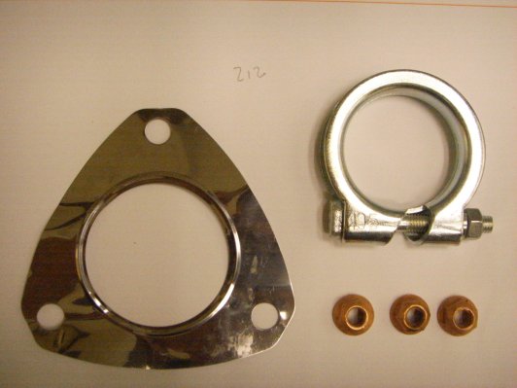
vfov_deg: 36.8
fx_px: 582
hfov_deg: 47.9
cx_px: 258
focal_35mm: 39
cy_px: 194
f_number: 3.5
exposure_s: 1/90
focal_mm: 6.6
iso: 400
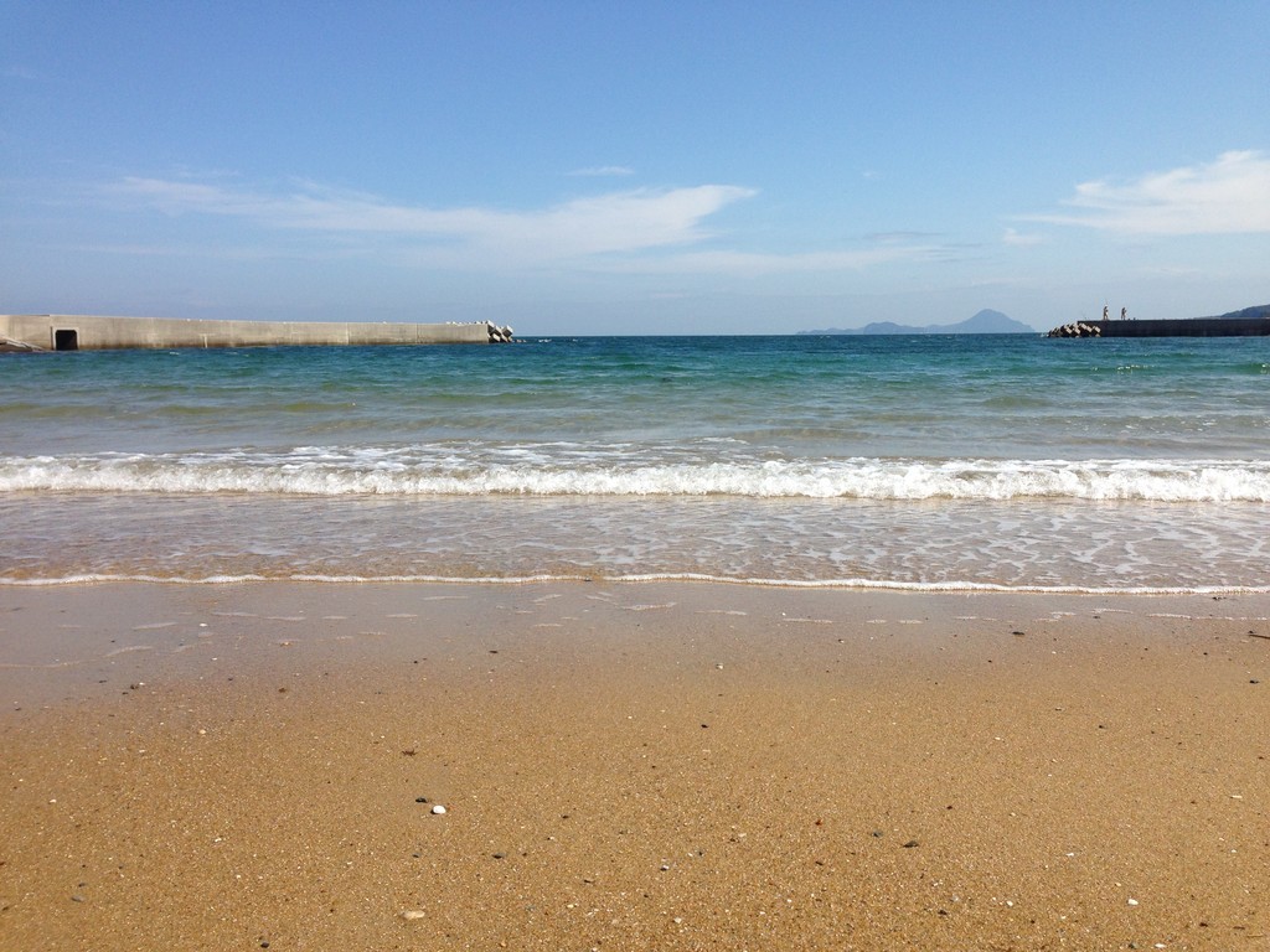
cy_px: 476
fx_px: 1211
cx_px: 635
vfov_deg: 42.9
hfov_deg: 55.4
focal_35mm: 33
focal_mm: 4.12
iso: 50
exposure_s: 1/2169
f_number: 2.4
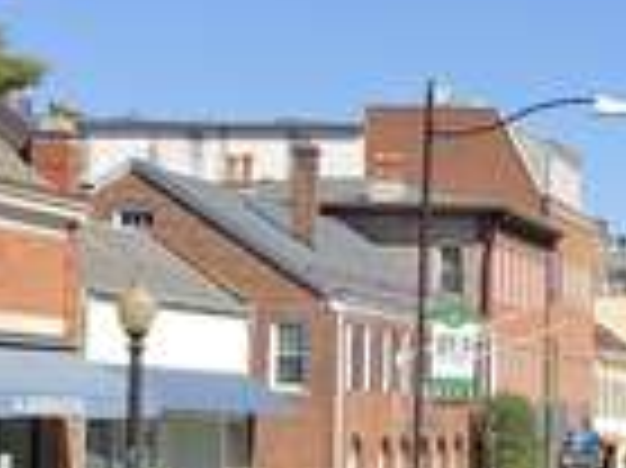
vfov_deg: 9.2
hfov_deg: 11.7
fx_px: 2909
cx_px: 959
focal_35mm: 161
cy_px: 342
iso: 20
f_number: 1.8
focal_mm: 4
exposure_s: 1/1333
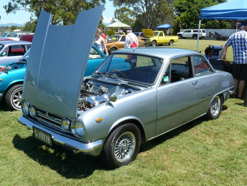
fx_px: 293
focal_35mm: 41
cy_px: 93
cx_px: 124
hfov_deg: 45.8
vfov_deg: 35.1
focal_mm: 6.8
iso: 100
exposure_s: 1/250
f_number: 5.6
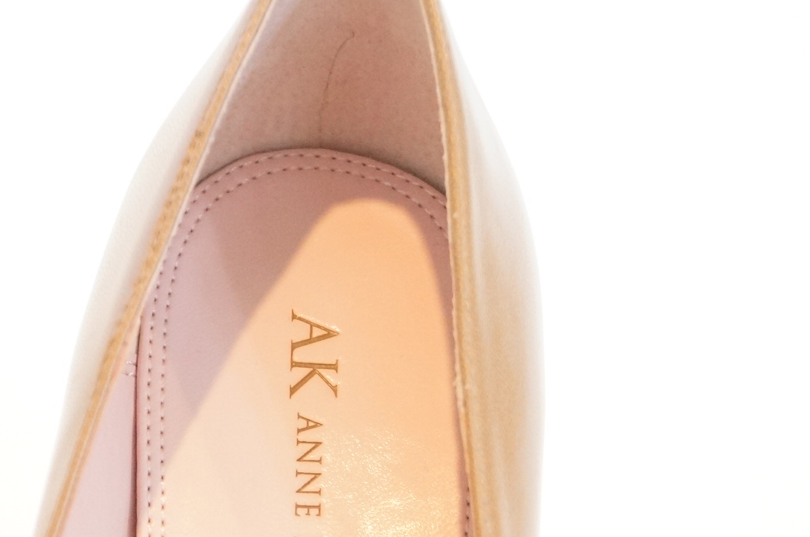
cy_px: 421
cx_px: 301
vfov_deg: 14.6
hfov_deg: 21.9
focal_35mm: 93
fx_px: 2086
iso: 3200
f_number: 5
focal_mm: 35
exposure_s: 1/50
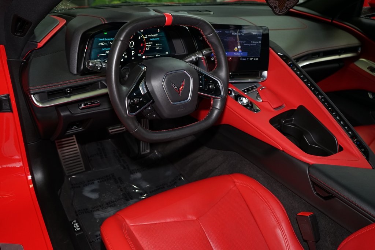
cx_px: 188
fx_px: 323
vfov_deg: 42.3
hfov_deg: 60.3
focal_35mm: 31
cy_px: 125
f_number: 5
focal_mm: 31
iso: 1600
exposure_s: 1/40
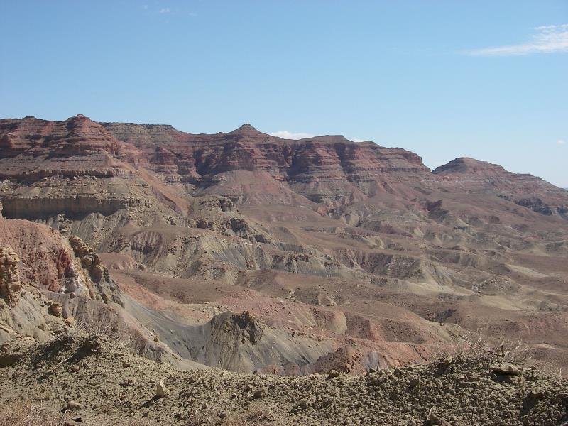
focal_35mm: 49
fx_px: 804
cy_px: 213
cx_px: 284
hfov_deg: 38.9
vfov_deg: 29.7
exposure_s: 1/250
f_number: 7
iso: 64
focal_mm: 8.1
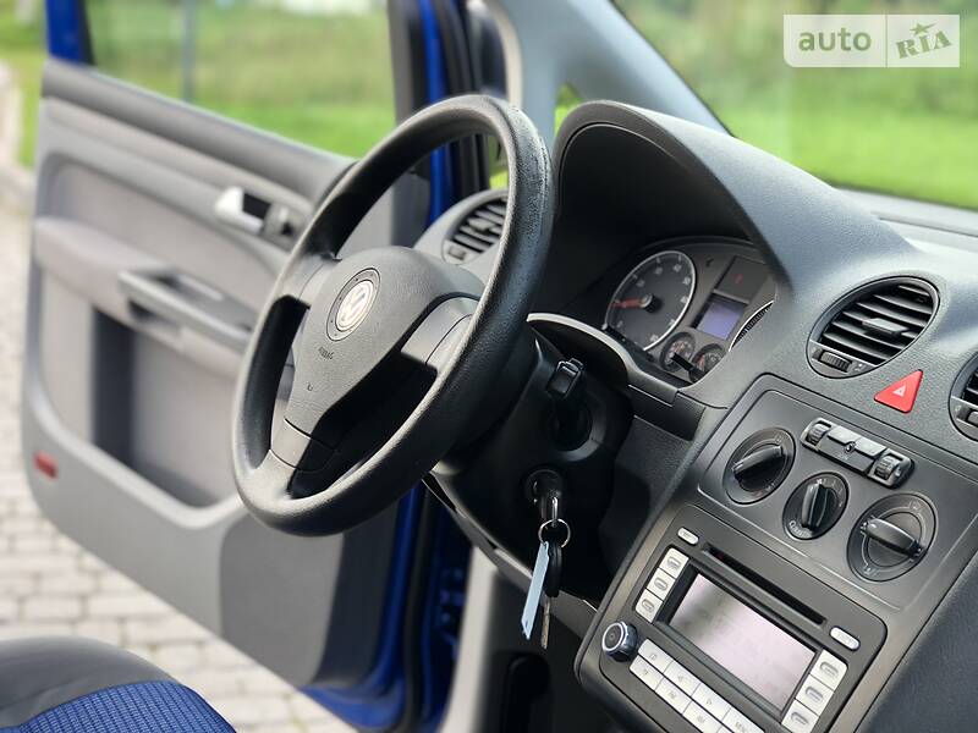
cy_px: 366
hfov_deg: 33.8
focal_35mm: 57
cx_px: 489
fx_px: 1610
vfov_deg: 25.7
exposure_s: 1/40
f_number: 2.8
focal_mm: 6.6
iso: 25
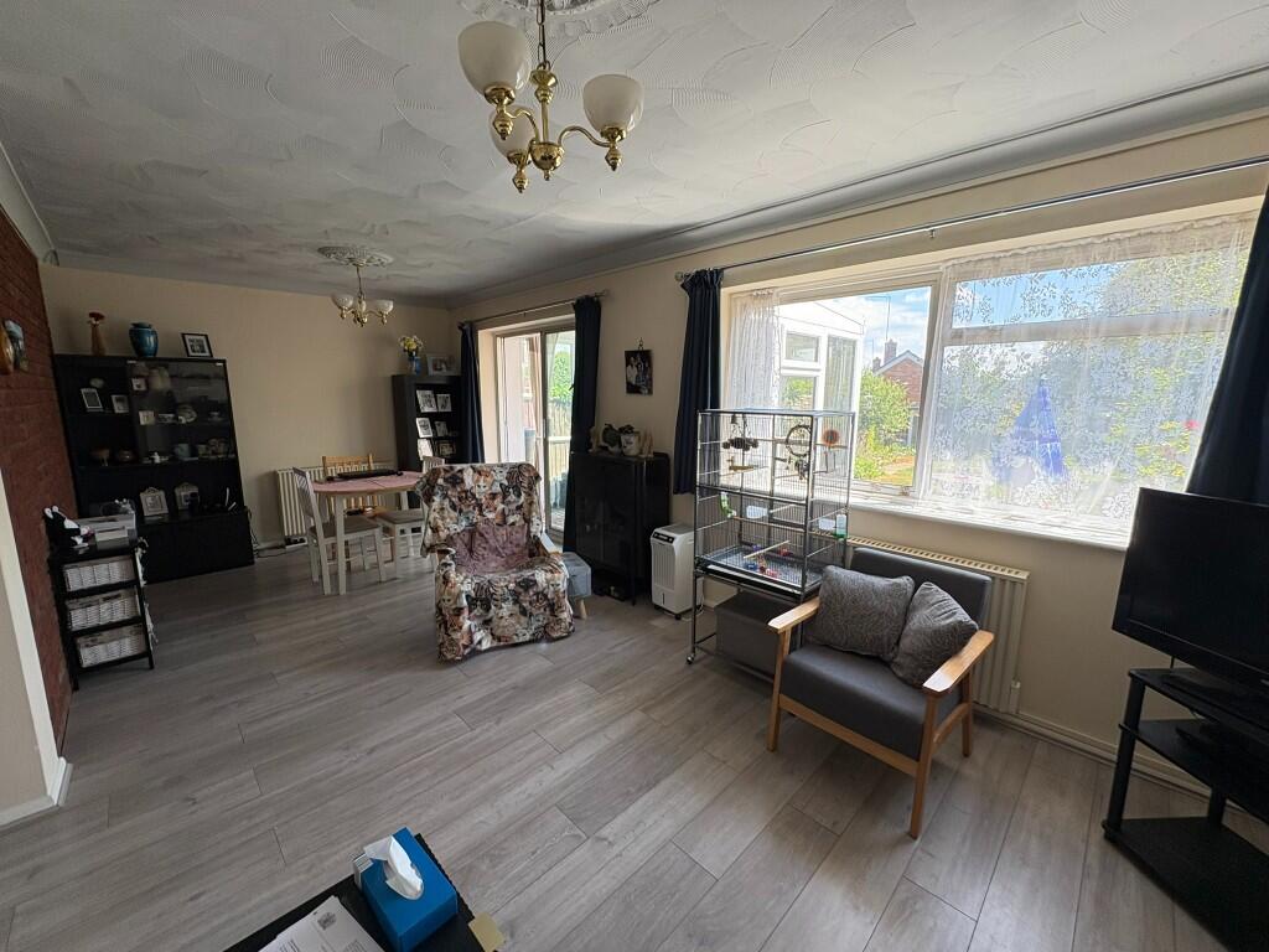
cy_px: 476
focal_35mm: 14
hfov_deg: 102.1
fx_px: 513
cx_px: 634
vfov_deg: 85.7
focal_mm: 2.22
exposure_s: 1/110
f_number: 2.2
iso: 40
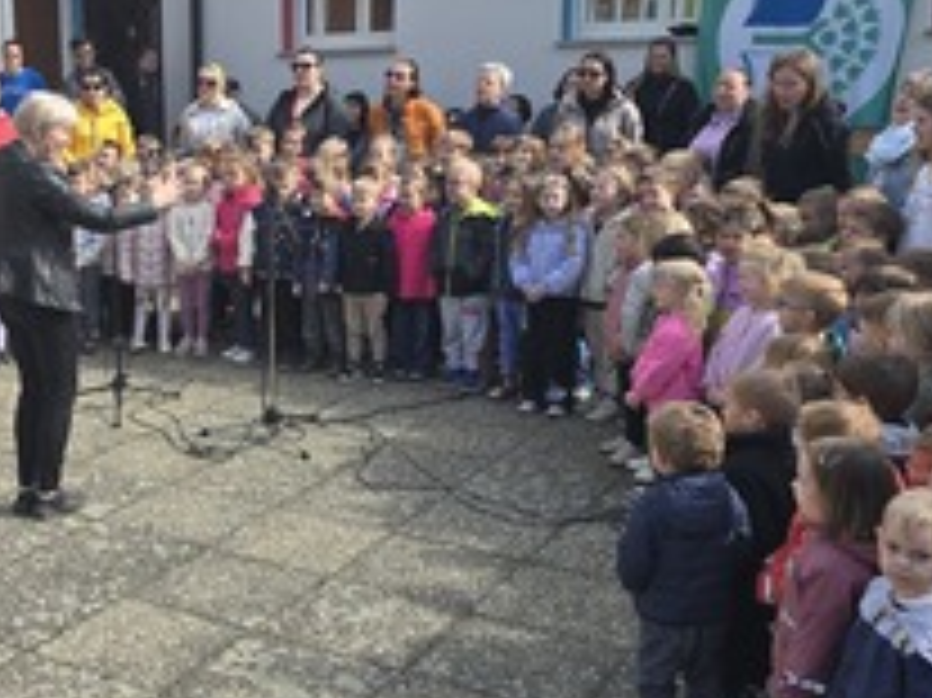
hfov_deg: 36.3
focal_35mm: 50
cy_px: 297
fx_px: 1345
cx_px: 131
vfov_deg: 29.0
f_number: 1.7
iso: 12
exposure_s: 1/462
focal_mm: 6.3
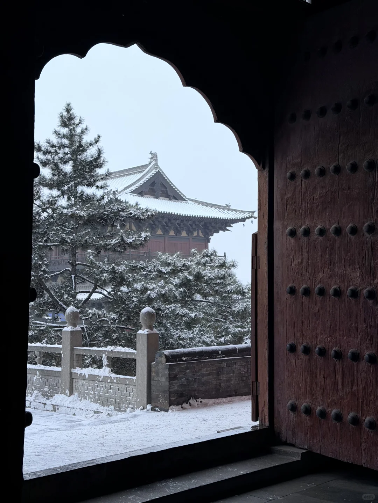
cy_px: 252
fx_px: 699
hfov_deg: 30.3
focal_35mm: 48
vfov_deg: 39.7
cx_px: 189
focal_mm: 6.76
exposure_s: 1/60
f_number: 1.78
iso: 160
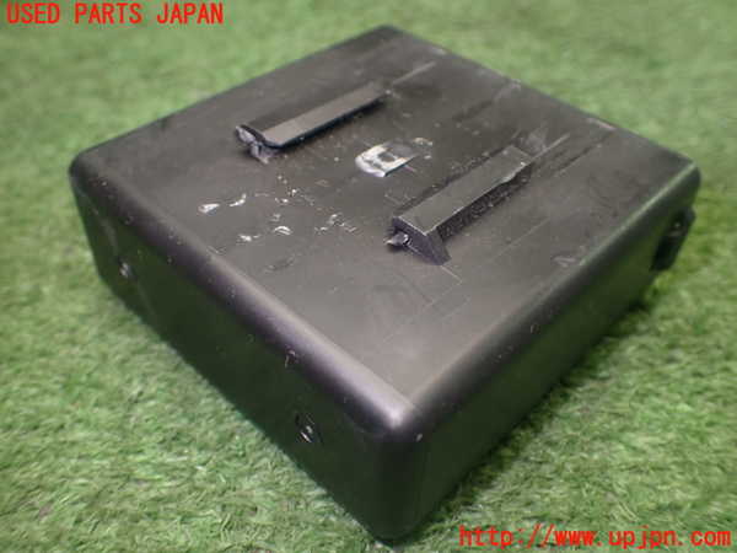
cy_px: 276
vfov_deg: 44.2
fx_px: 681
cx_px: 368
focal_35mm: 32
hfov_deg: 56.8
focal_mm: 5.79
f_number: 2.4
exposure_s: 1/30
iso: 200
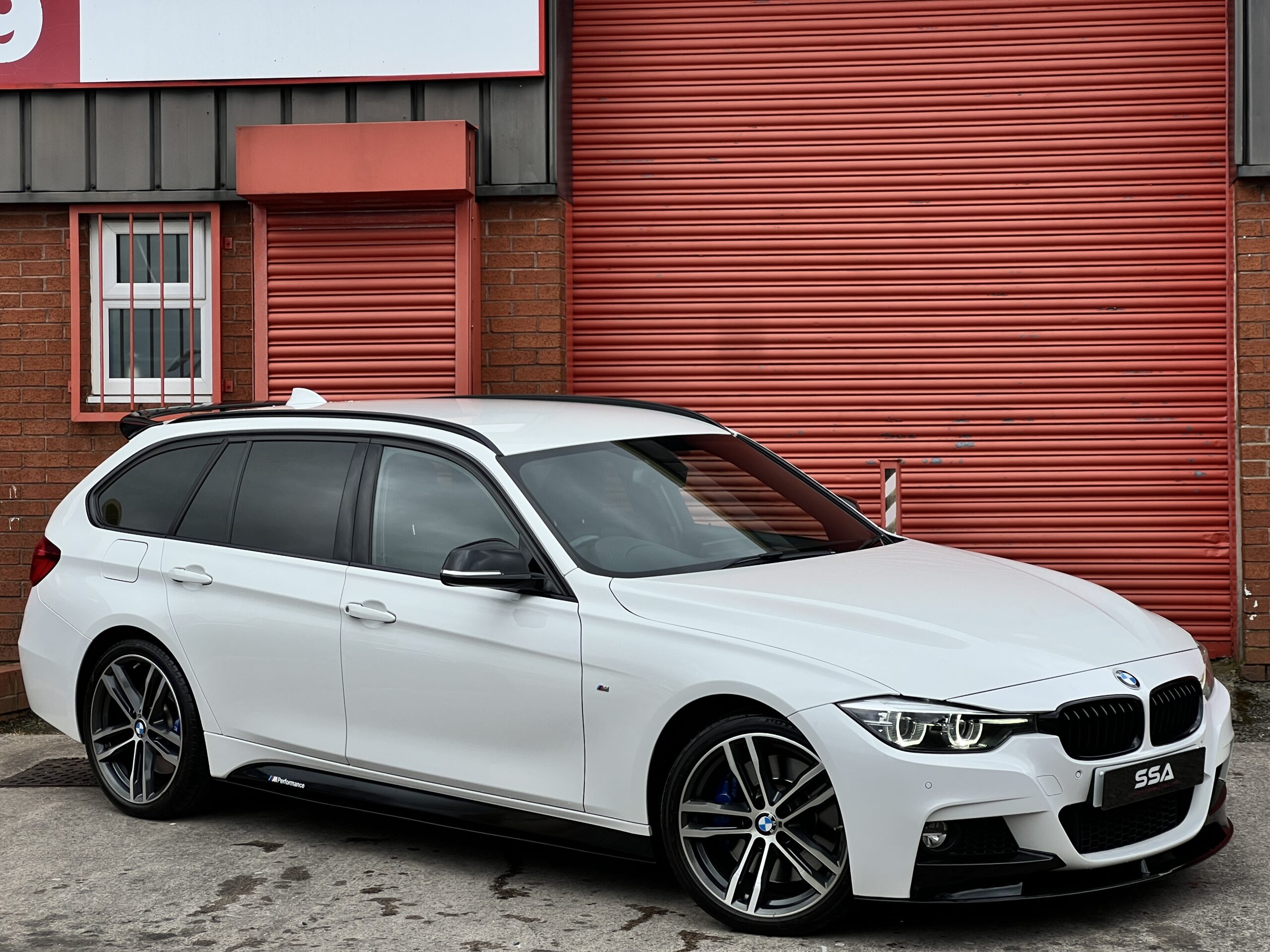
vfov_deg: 19.1
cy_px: 476
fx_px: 2825
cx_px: 635
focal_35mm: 77
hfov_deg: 25.3
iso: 32
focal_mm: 9
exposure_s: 1/401
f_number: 2.8
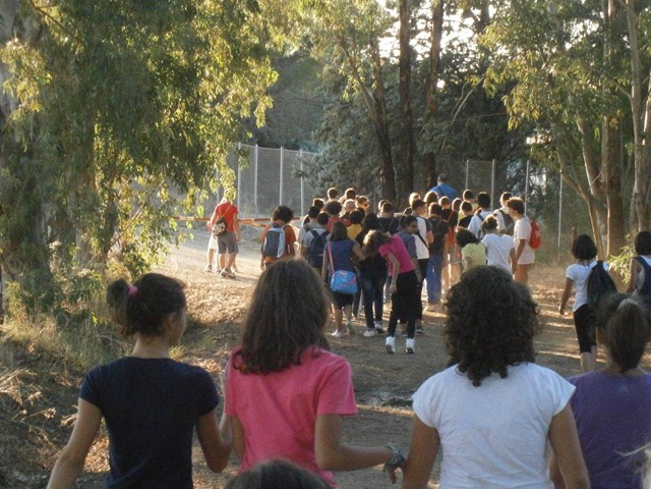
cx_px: 326
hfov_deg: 15.2
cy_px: 244
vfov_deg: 11.4
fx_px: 2445
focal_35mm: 130
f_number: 6.5
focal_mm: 23.5
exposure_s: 1/250
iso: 1000
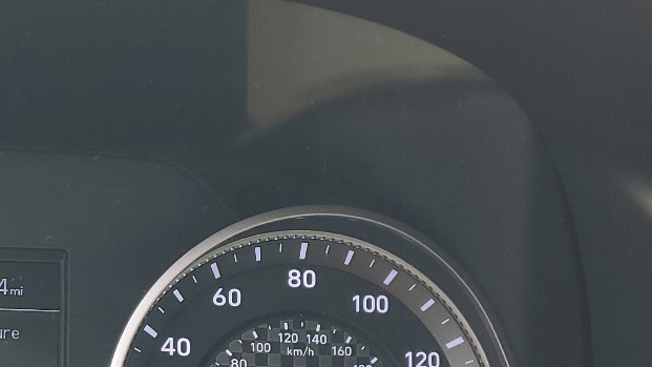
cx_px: -66
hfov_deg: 26.6
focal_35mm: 73
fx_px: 1262
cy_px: 301
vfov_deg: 16.4
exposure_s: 1/120
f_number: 1.5
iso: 56
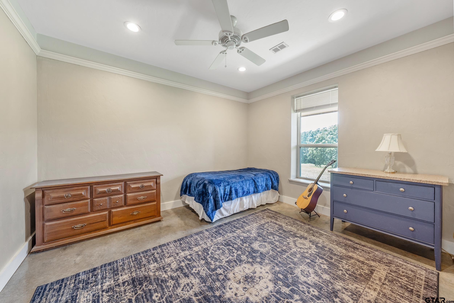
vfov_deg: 85.4
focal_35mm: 13
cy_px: 152
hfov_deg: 108.3
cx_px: 227
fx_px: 164
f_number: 8
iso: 800
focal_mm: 13
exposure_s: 1/8
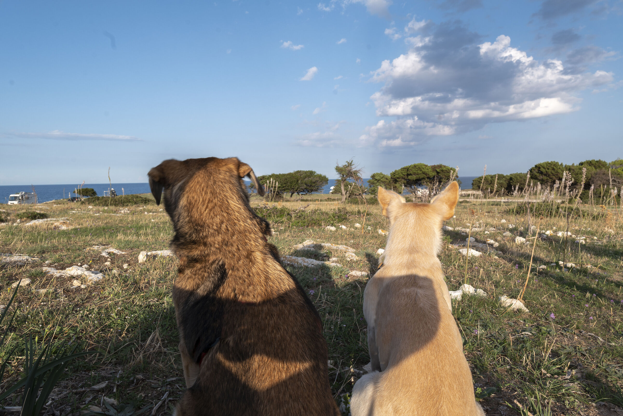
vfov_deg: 53.1
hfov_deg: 73.7
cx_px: 312
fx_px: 415
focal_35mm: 24
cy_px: 208
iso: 50
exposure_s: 1/40
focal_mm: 24
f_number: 16
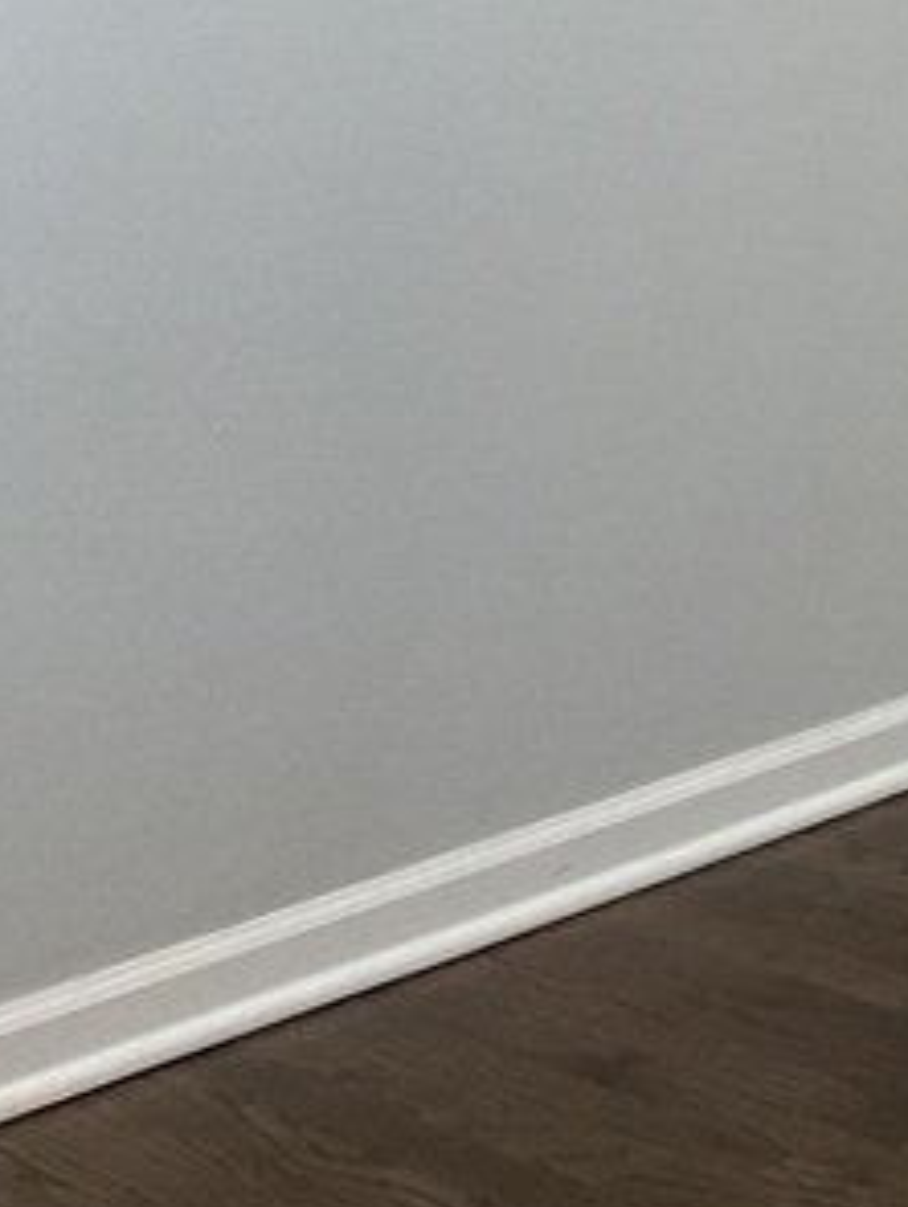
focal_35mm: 106
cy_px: -581
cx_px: 1636
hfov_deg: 12.7
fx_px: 3699
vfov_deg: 16.9
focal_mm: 3
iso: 64
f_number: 1.8
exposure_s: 1/60
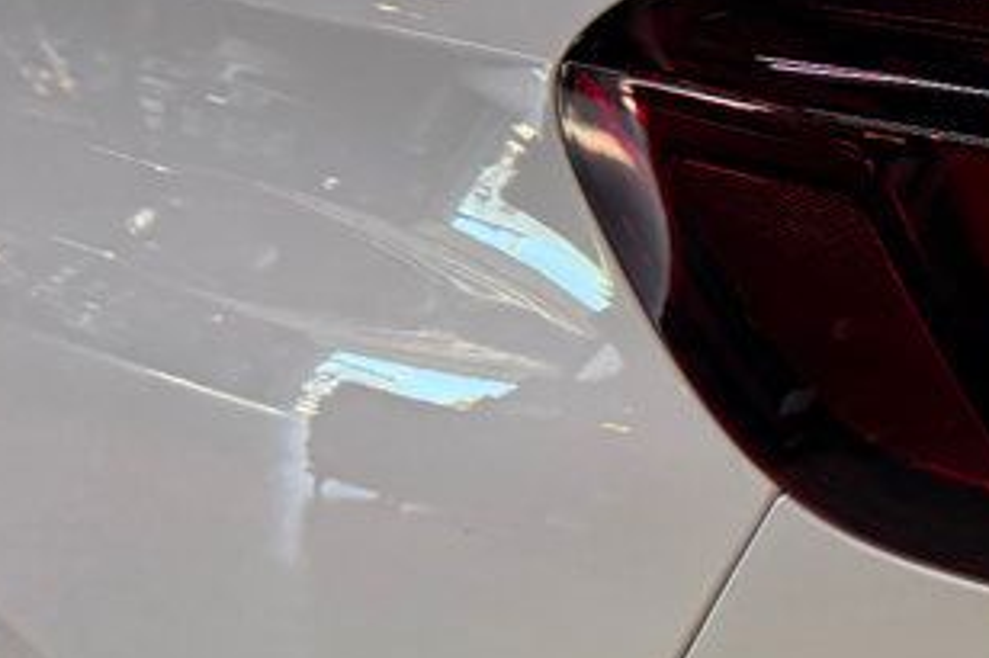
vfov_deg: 16.4
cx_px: 1599
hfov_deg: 20.1
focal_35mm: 83
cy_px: 215
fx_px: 2279
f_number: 1.78
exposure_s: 1/120
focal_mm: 6.76
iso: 160
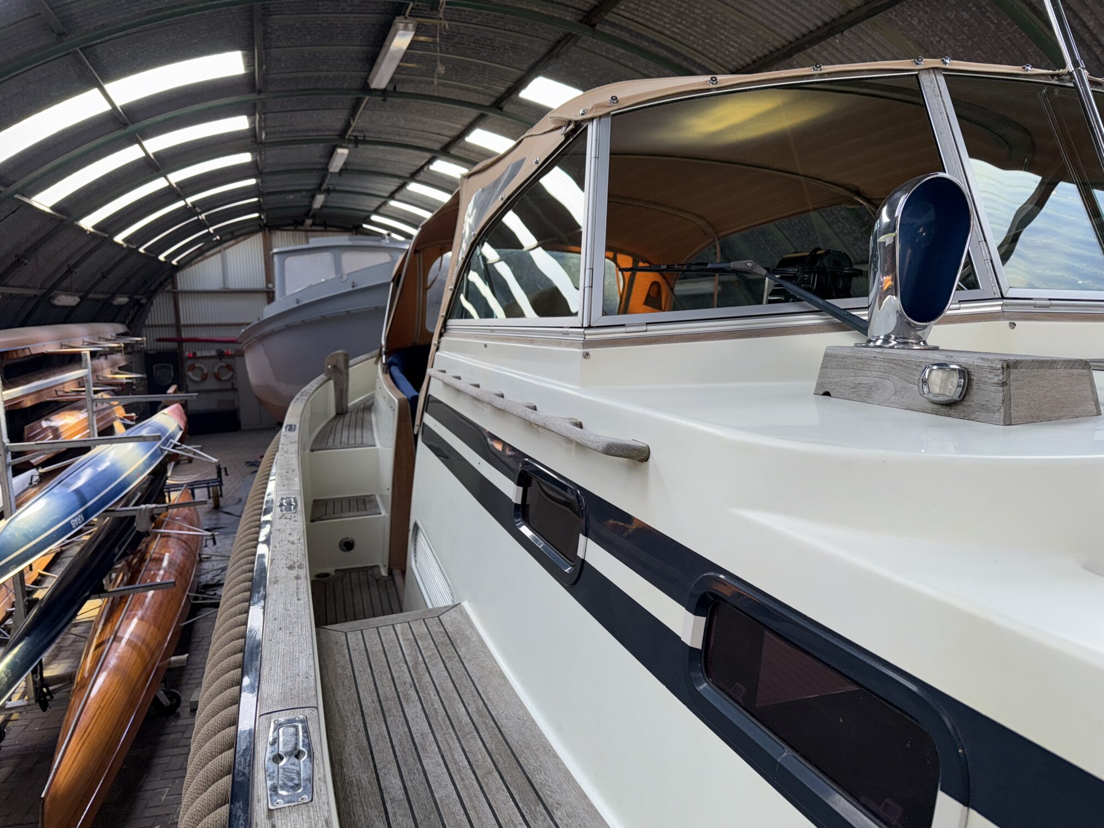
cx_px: 552
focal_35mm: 24
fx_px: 765
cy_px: 414
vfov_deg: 56.8
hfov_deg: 71.6
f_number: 1.78
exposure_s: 1/521
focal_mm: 6.76
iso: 64
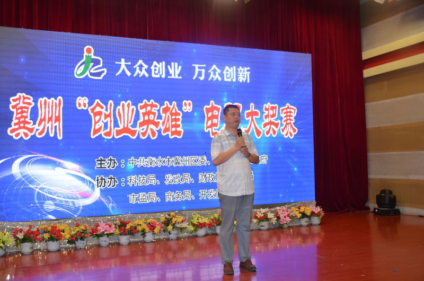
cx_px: 212
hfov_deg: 53.2
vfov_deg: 36.7
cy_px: 140
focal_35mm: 36
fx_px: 423
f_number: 3.8
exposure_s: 1/125
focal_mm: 24
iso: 360
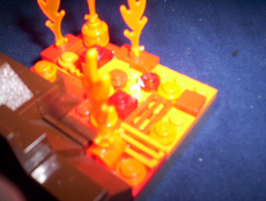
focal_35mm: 38
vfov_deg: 37.9
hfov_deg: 48.9
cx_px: 133
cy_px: 100
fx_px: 293
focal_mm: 4.99
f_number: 4.5
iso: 140
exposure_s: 1/60
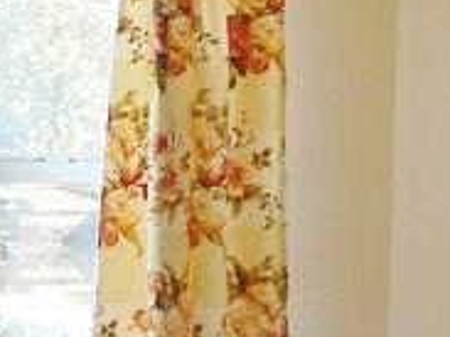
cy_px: 148
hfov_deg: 12.5
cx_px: -639
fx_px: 1598
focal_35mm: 123
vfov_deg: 12.0
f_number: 3
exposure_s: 1/100
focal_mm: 4
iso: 125
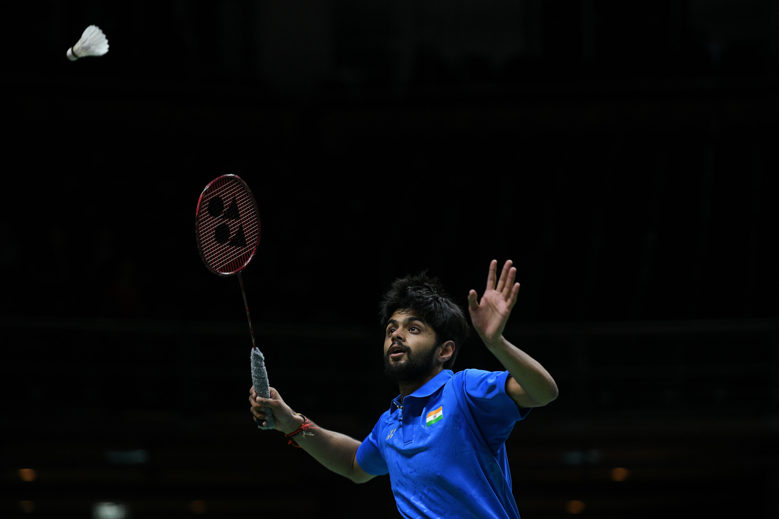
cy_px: 260
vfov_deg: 9.8
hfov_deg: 14.7
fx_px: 3029
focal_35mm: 140
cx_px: 390
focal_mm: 140
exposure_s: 1/1000
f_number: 2.8
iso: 2000
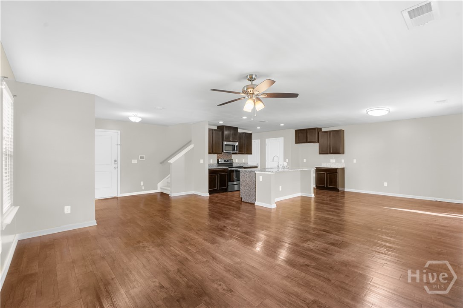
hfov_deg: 96.7
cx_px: 232
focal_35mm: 16
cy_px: 154
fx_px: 206
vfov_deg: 73.7
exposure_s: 1/2
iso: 400
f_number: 9
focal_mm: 16
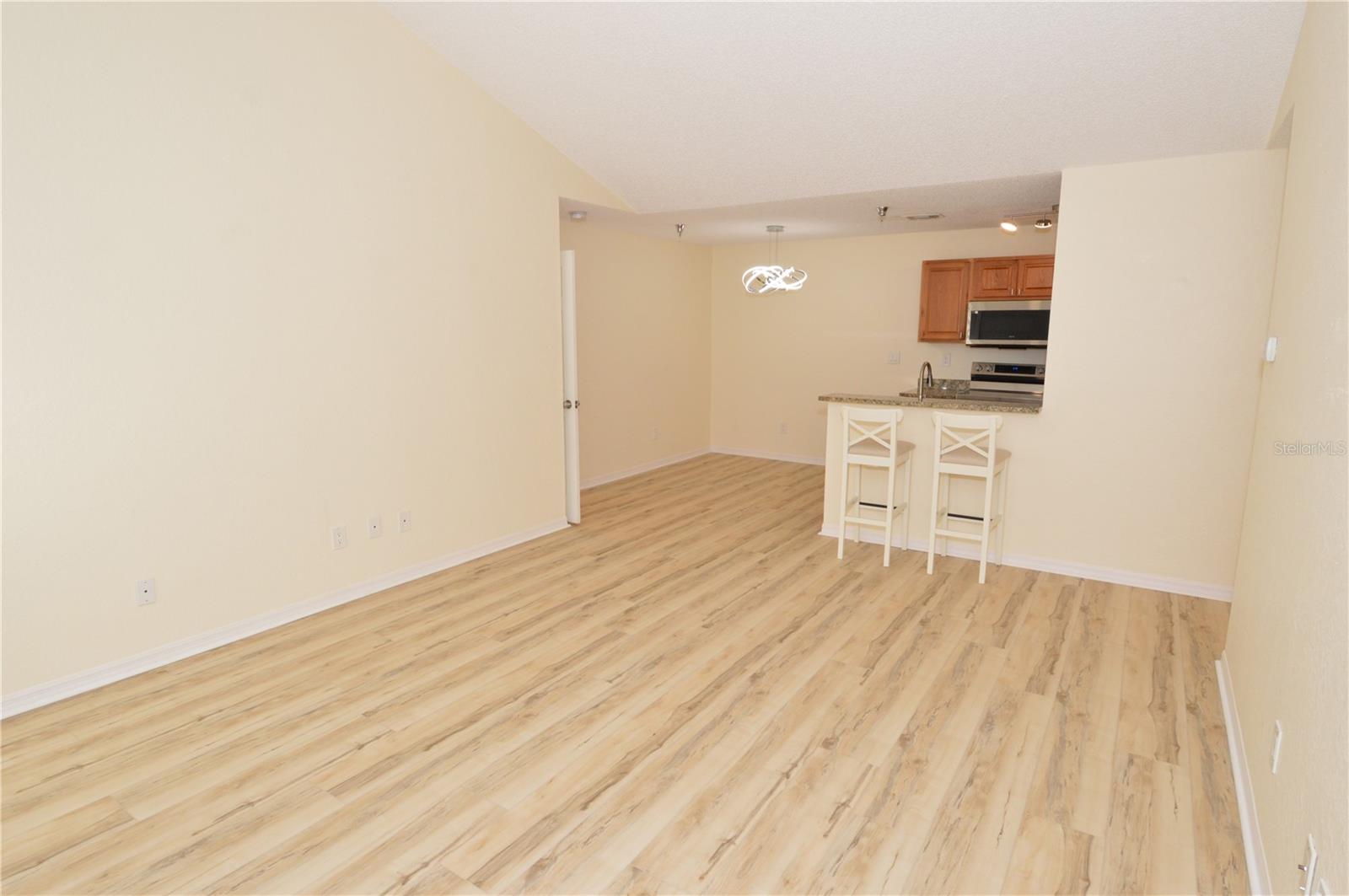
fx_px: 674
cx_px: 674
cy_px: 448
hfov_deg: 90.1
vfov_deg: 67.3
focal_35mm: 18
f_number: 8
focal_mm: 12
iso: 800
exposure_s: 1/60
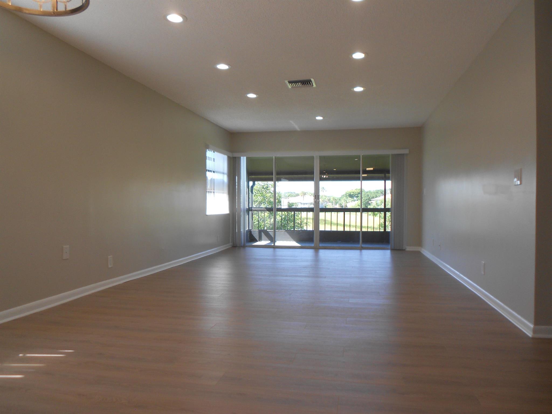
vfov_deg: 53.1
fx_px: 415
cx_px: 276
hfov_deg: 67.3
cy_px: 207
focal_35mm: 26
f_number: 3.2
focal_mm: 4.6
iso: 80
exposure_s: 1/60
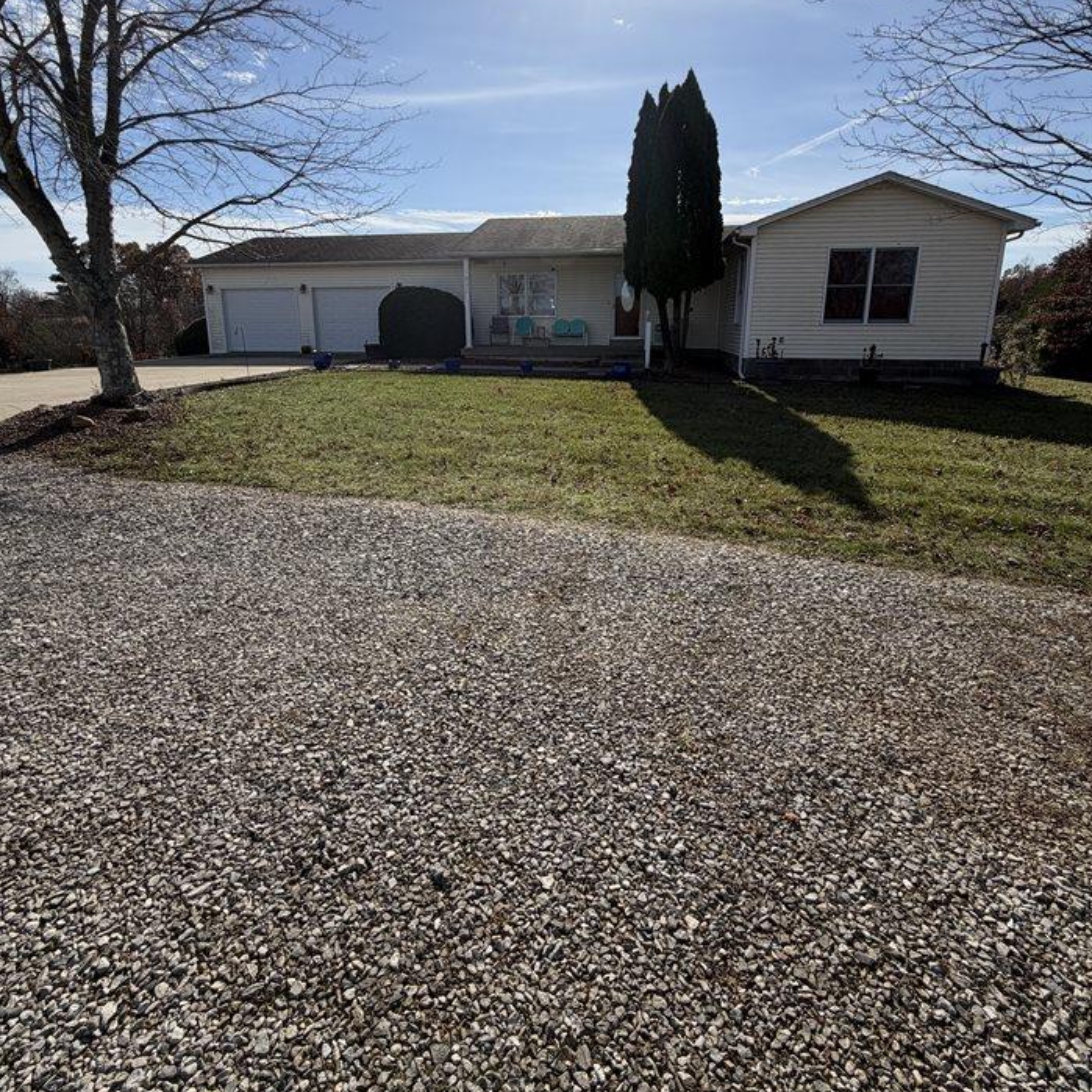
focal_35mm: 17
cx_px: 537
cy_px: 459
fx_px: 607
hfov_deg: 84.0
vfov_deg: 83.3
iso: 25
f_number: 2.2
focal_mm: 2.22
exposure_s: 1/1285
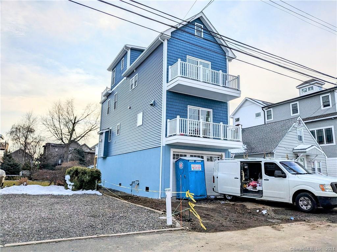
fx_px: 234
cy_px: 126
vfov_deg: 56.8
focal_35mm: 24
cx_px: 168
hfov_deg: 71.6
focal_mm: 4.53
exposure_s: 1/7634
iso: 47
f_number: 1.7
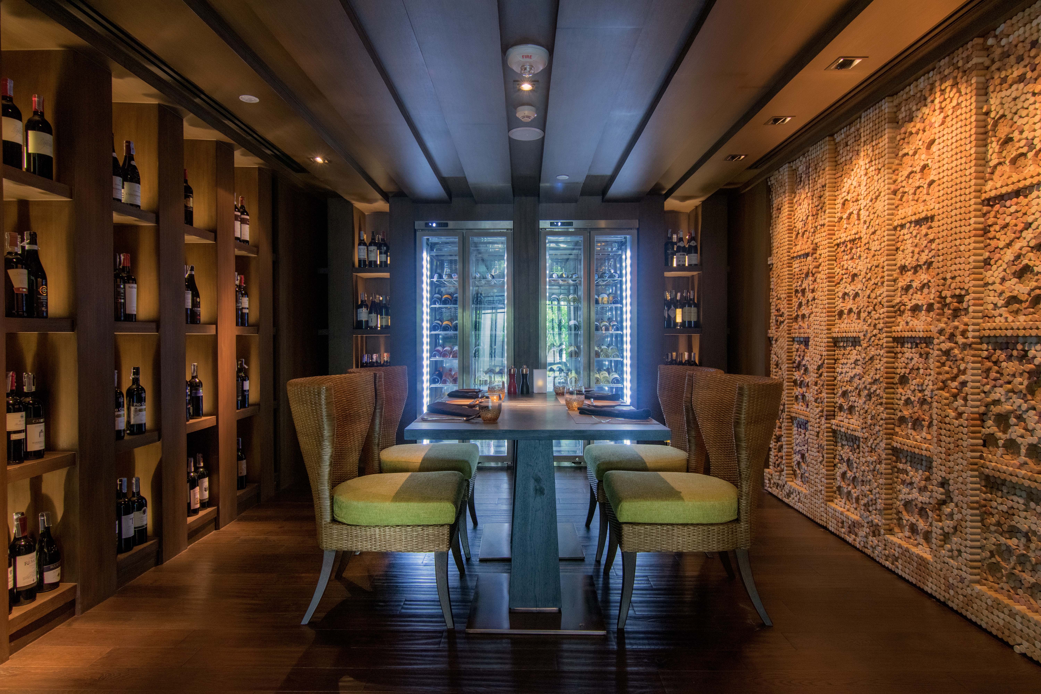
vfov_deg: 63.2
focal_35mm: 20
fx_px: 564
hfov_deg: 85.4
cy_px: 347
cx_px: 520
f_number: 9
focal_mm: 13
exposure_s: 1.6
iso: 400
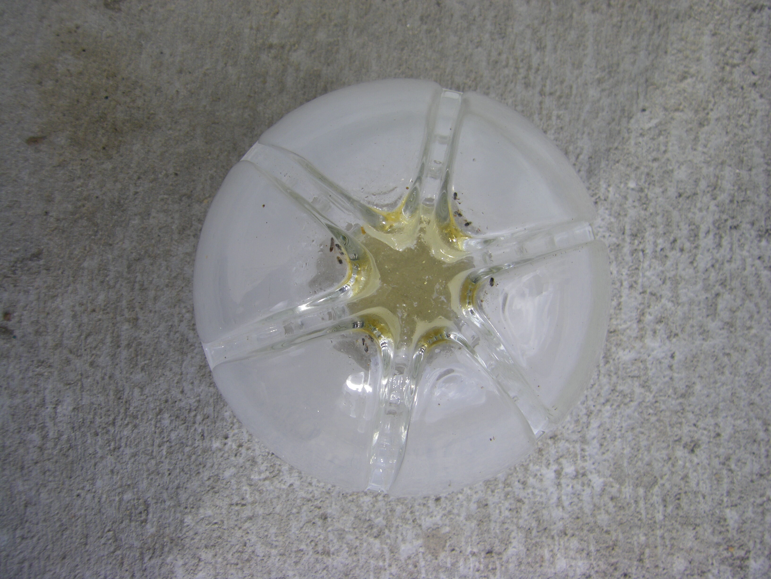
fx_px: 935
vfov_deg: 34.3
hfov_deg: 44.8
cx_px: 386
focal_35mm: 42
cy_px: 290
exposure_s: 1/160
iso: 64
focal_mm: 6.9
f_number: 3.5
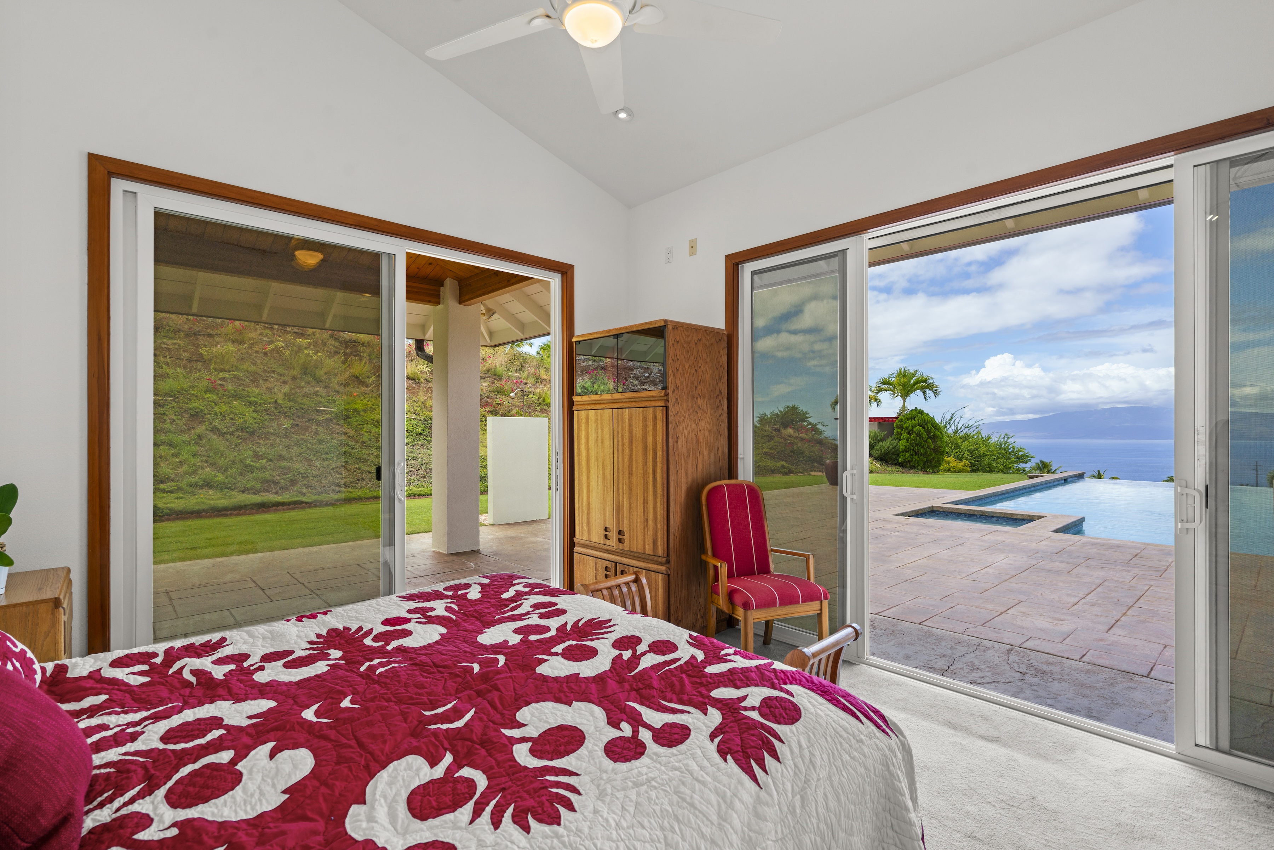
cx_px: 637
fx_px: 566
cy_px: 425
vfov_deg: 73.7
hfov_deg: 96.7
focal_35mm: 16
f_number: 8
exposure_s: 1/13
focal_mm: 16
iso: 100
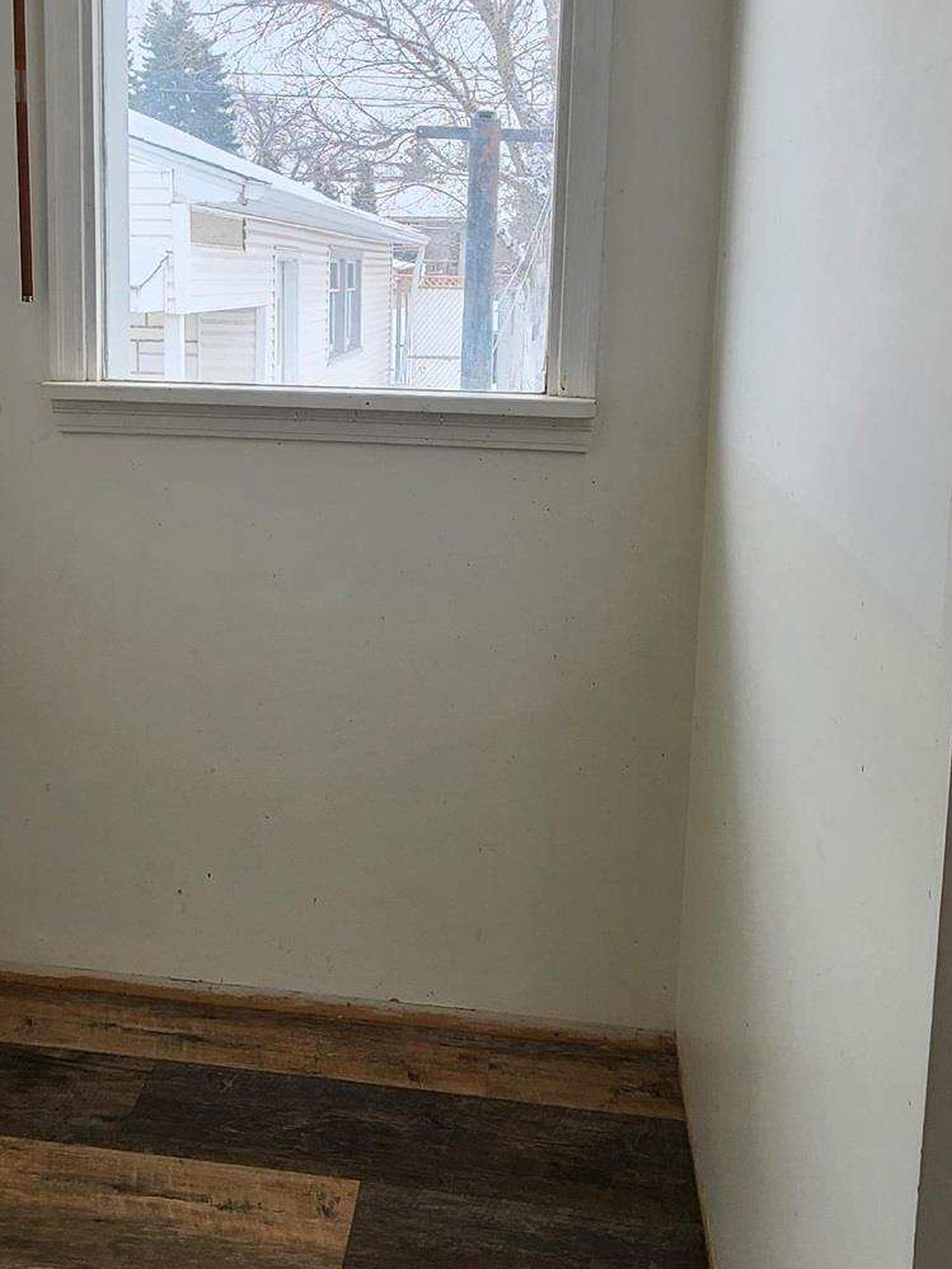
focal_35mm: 30
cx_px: 376
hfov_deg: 46.5
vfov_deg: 58.7
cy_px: 429
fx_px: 1100
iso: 50
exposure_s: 1/194
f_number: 2.2
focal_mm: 2.2
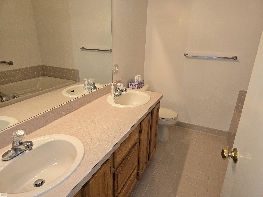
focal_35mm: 23
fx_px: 175
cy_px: 98
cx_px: 132
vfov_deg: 58.9
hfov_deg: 73.9
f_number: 1.7
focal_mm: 6.3
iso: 100
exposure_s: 1/60
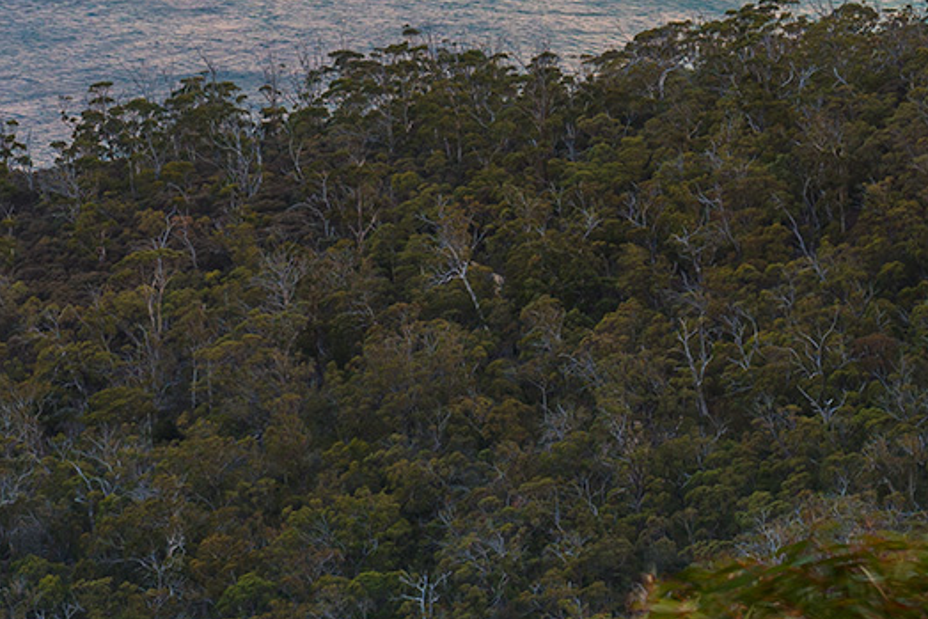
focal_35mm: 214
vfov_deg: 6.4
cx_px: 11
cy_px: -272
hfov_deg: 9.6
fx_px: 5518
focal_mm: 56
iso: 100
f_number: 10
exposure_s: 1/2
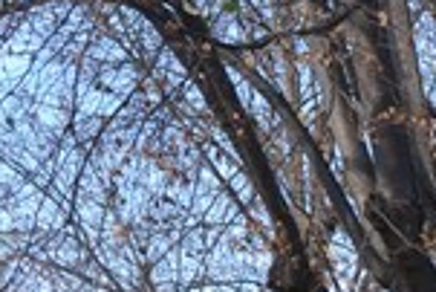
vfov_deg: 4.8
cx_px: 450
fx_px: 3394
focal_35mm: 280
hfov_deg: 7.3
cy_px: 567
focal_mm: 26
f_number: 6.3
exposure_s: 1/160
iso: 100
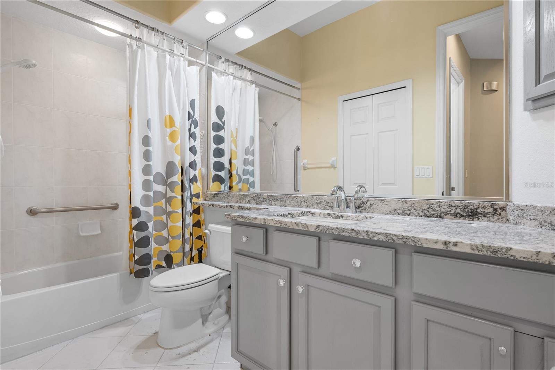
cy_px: 185
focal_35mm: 18
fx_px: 270
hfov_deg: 91.6
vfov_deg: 68.9
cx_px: 278
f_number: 8
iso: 500
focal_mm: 17.5
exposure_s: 1/13
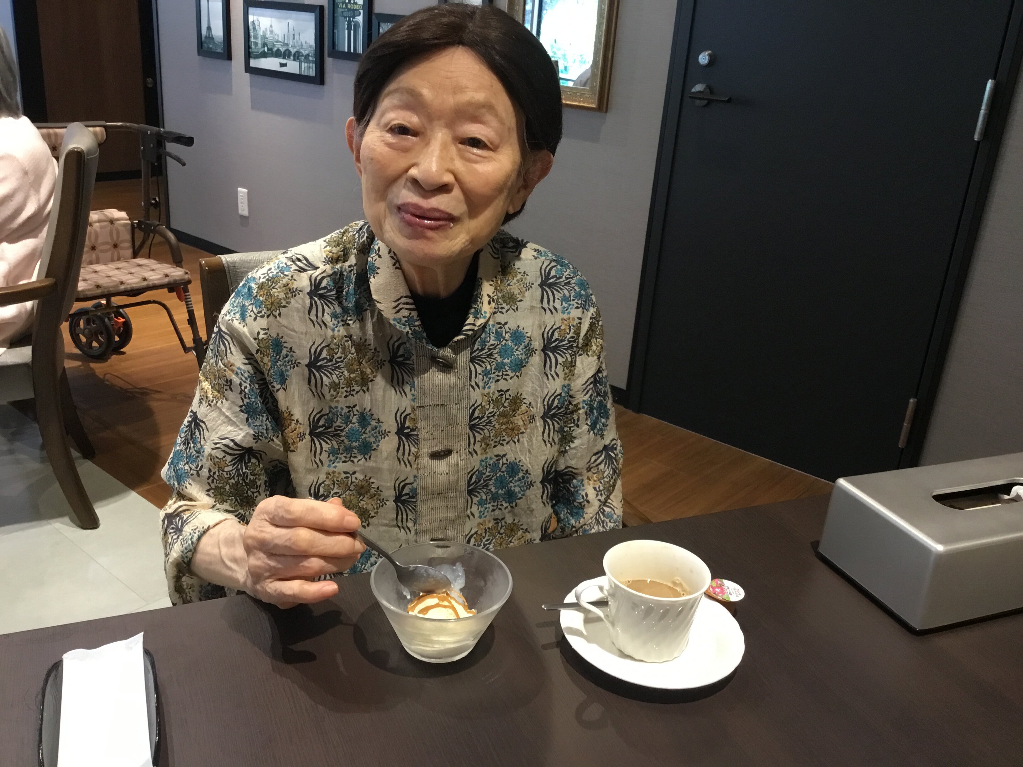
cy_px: 384
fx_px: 916
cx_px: 512
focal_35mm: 31
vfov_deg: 45.4
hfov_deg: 58.4
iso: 100
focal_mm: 3.3
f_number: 2.4
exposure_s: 1/30
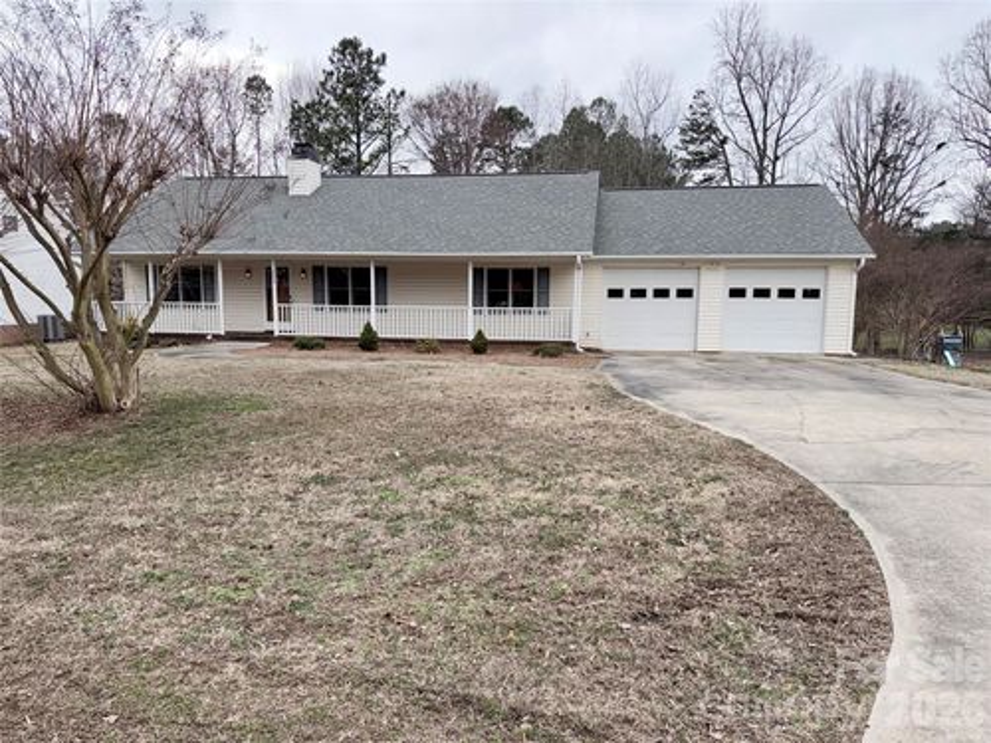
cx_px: 496
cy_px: 372
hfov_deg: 71.6
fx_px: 687
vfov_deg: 56.8
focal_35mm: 24
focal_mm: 6.76
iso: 100
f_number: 1.78
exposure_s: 1/1855
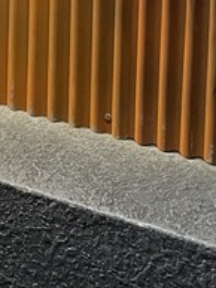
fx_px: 1147
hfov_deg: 10.4
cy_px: -297
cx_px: -115
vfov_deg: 12.5
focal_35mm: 138
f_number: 1.6
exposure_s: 1/79
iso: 125
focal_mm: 4.2
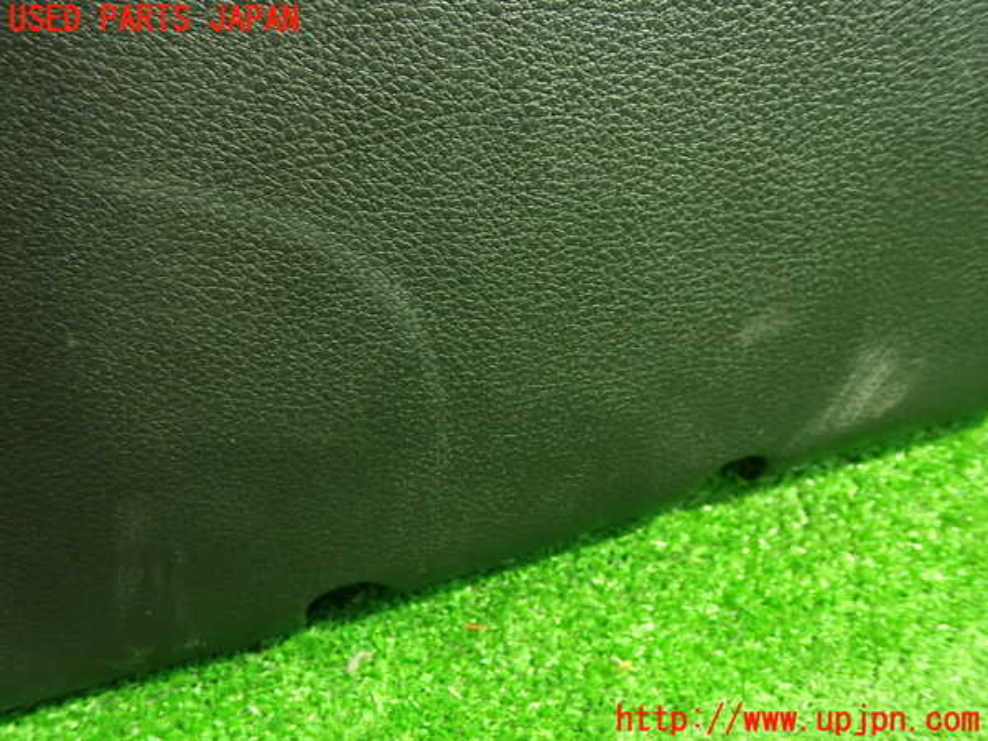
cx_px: 494
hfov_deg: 60.0
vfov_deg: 46.8
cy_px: 370
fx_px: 856
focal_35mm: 30
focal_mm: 5.4
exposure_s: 1/25
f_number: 2.3
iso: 800
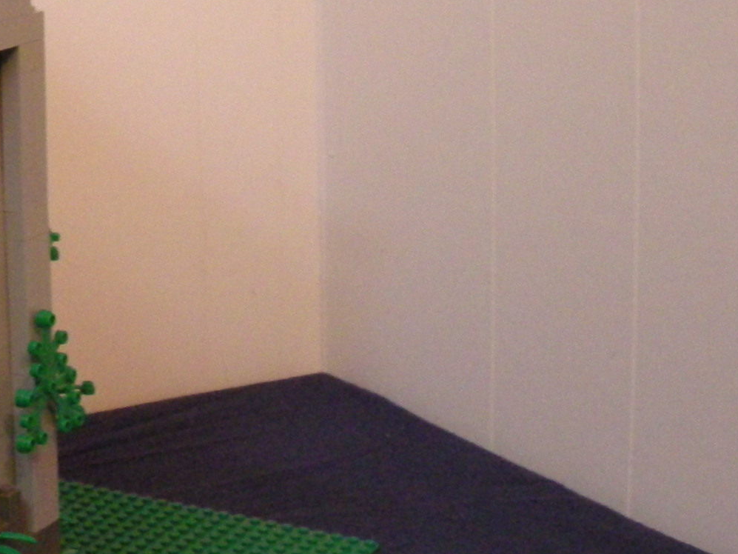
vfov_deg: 16.2
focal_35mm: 91
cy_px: 189
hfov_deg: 20.0
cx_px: -177
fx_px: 1940
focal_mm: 5.7
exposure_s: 1/24
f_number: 2.8
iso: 400
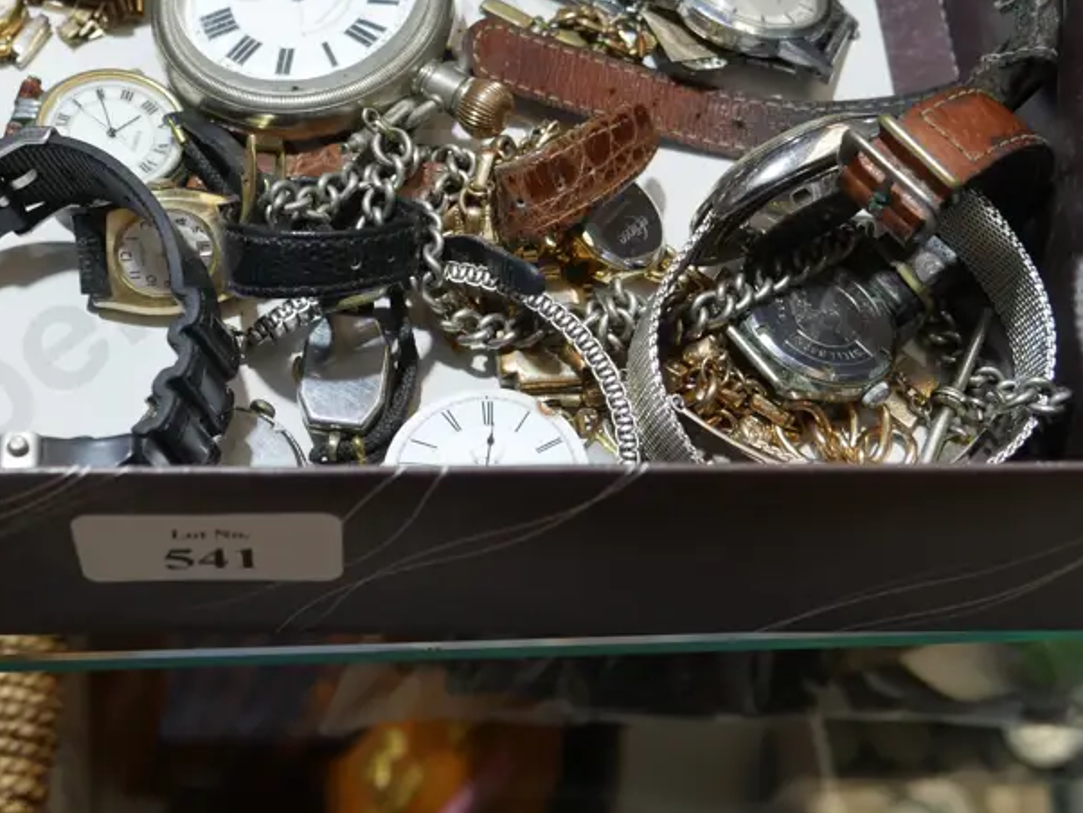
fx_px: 2128
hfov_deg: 28.3
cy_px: 130
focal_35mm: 68
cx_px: 351
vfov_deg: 21.3
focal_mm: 20
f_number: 4.4
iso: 400
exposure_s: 1/60
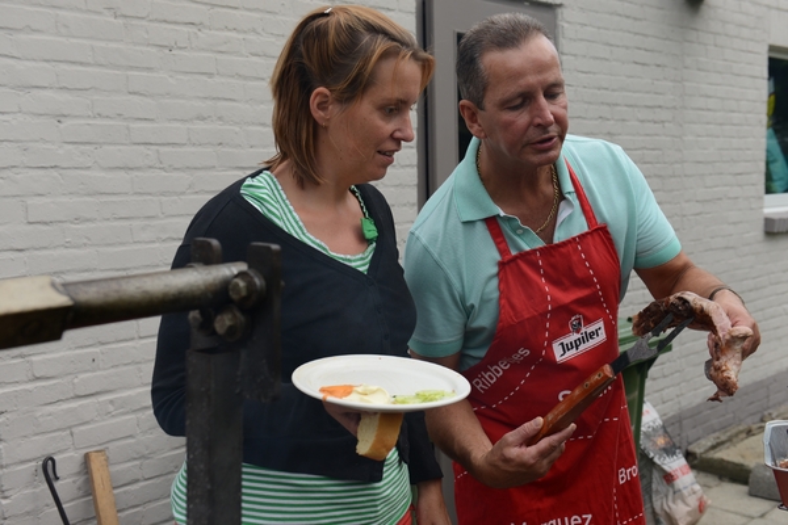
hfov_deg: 41.1
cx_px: 394
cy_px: 262
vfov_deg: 28.1
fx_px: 1051
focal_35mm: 48
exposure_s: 1/125
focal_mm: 48
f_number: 5.6
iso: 200
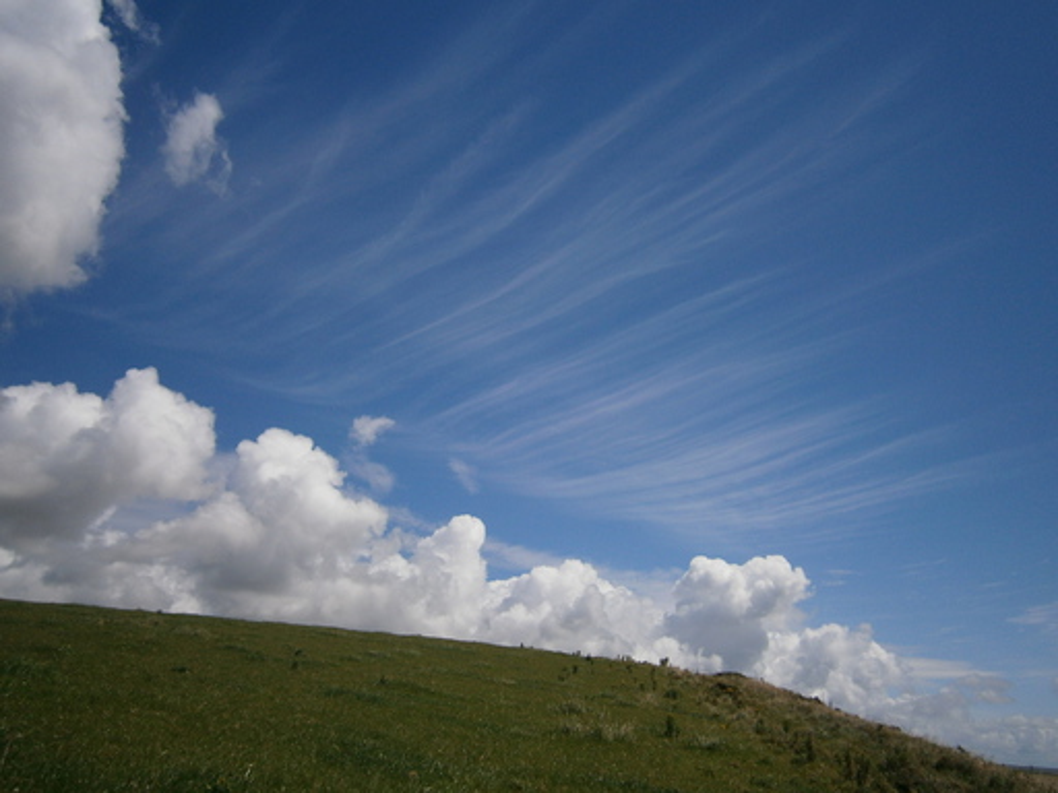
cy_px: 396
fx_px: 947
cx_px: 529
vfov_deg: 45.4
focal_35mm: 31
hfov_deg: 58.4
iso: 80
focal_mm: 5.5
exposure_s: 1/400
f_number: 8.3
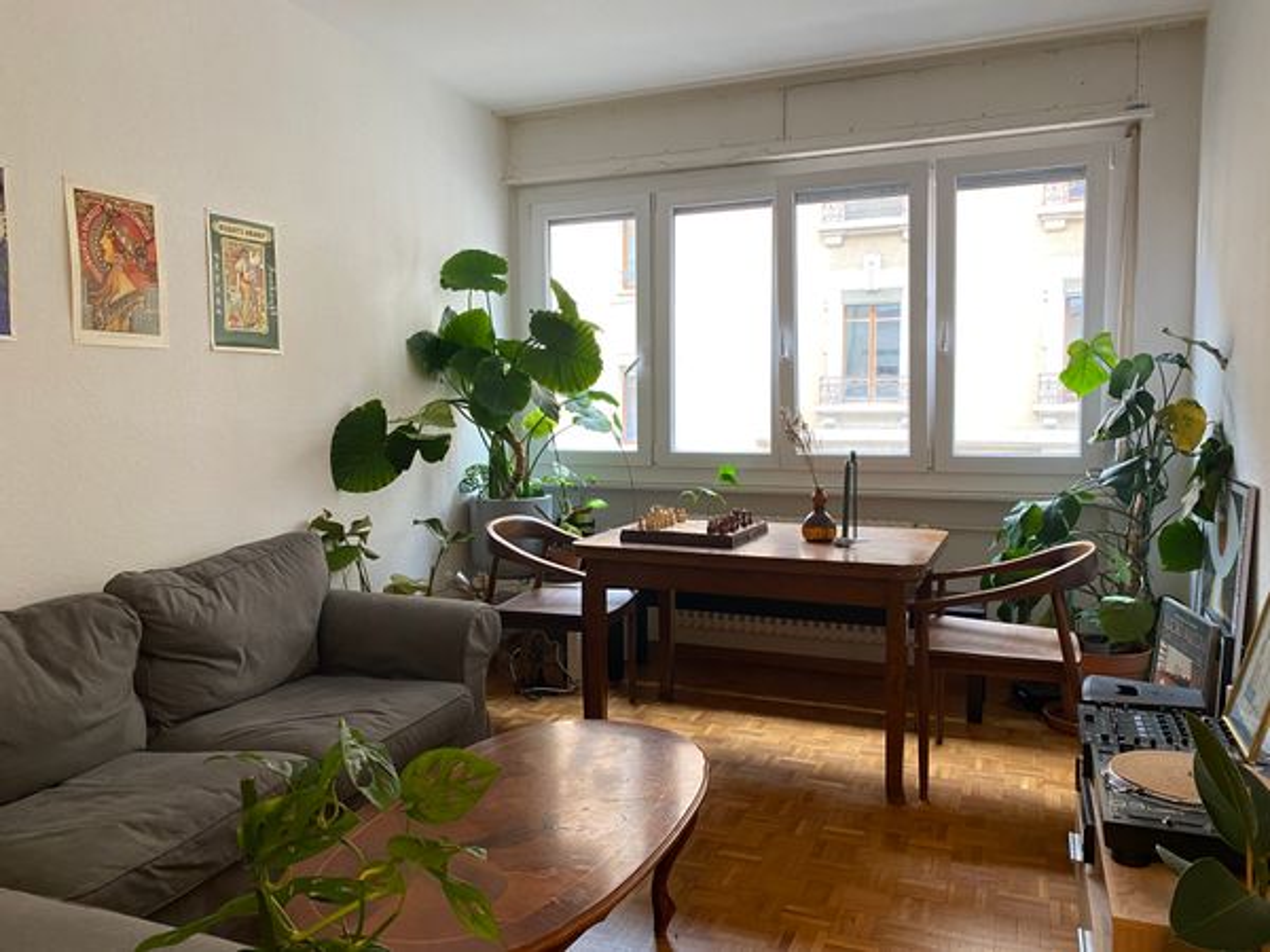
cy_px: 476
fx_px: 954
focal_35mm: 26
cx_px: 635
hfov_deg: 67.3
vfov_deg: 53.1
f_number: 1.8
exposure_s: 1/60
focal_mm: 4.25
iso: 500
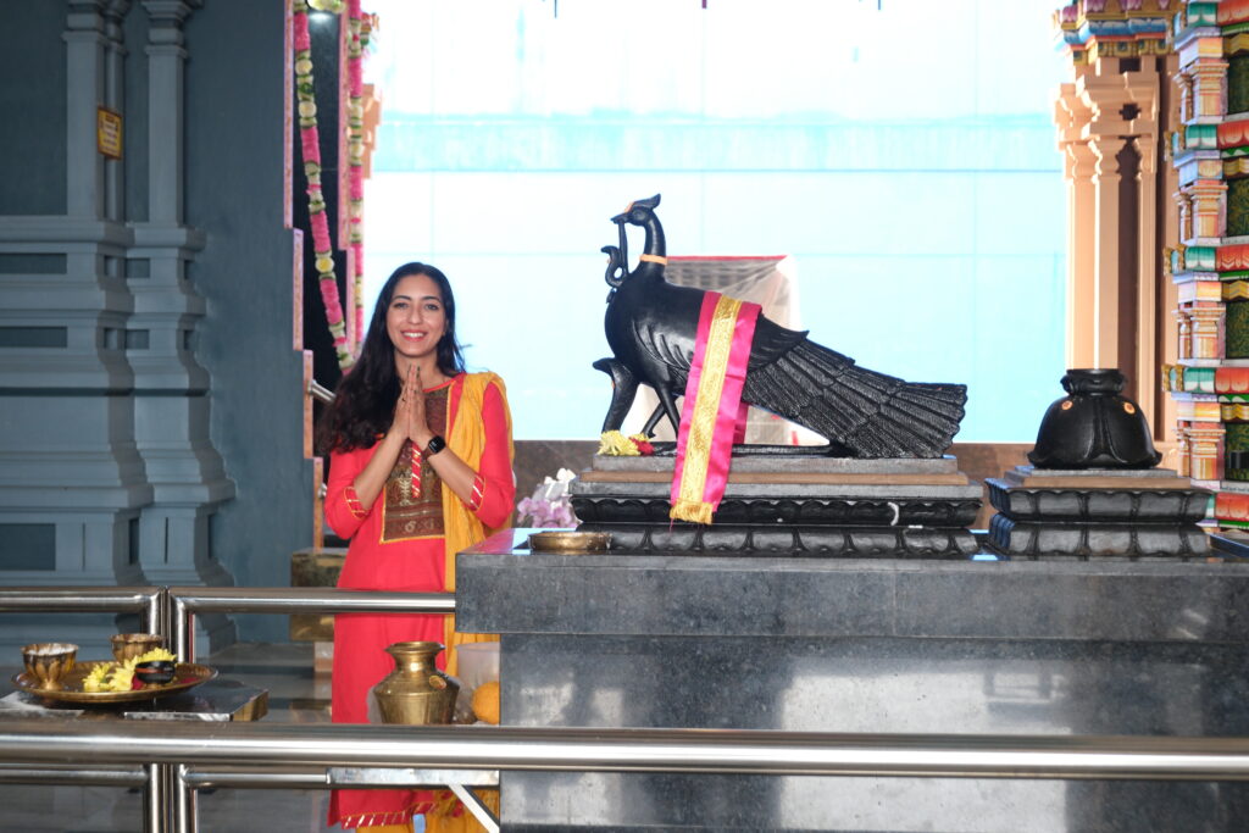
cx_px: 624
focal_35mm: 59
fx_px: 2047
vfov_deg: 23.0
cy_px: 416
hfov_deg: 33.9
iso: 800
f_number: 4.2
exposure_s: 1/7.5
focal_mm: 39.6
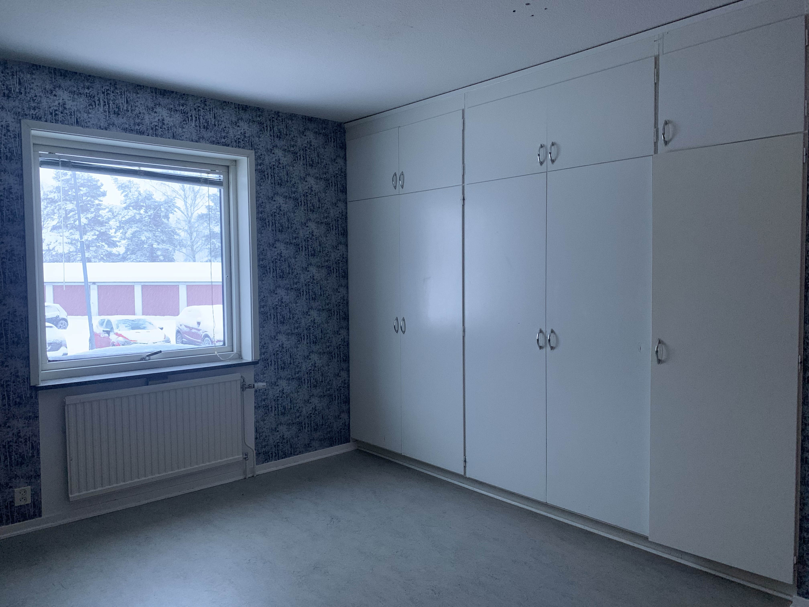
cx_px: 404
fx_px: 608
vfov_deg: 53.1
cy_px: 304
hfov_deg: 67.3
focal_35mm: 26
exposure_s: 1/34
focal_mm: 4.25
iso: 400
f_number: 1.8
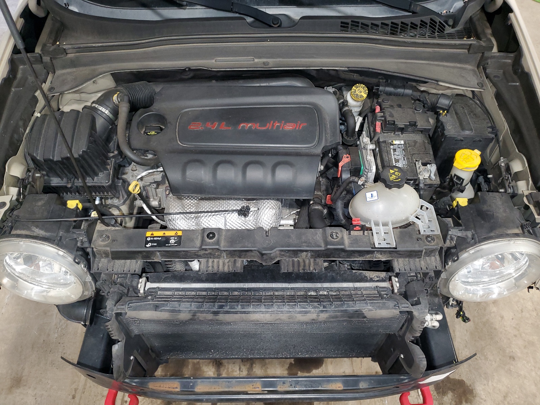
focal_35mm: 26
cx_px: 270
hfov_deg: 67.3
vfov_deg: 53.1
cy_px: 202
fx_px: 406
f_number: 1.5
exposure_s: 1/24
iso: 130
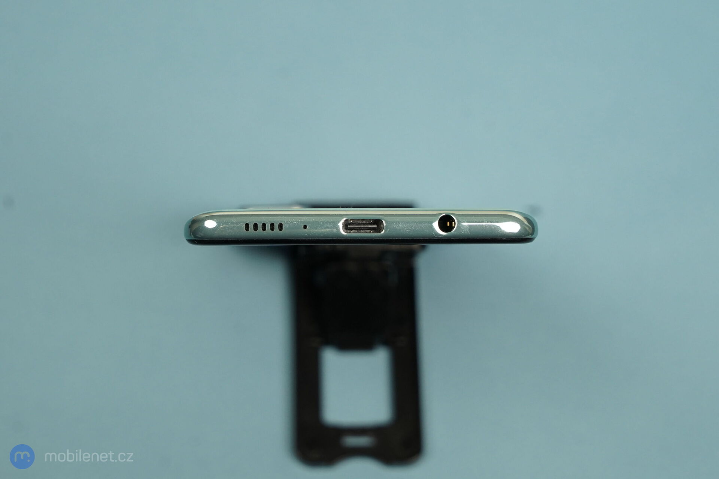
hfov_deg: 34.5
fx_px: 1158
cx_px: 360
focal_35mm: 58
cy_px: 240
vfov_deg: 23.4
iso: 1250
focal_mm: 58
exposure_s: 1/160
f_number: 7.1
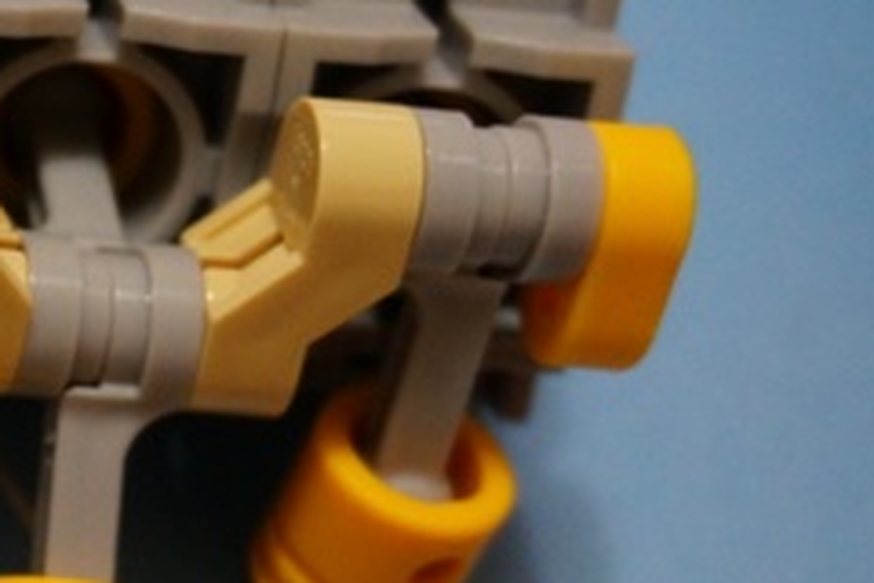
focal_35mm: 120
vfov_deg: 11.4
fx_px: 2913
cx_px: -269
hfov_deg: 16.1
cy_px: 313
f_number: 5
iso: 1600
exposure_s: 1/40
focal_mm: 30
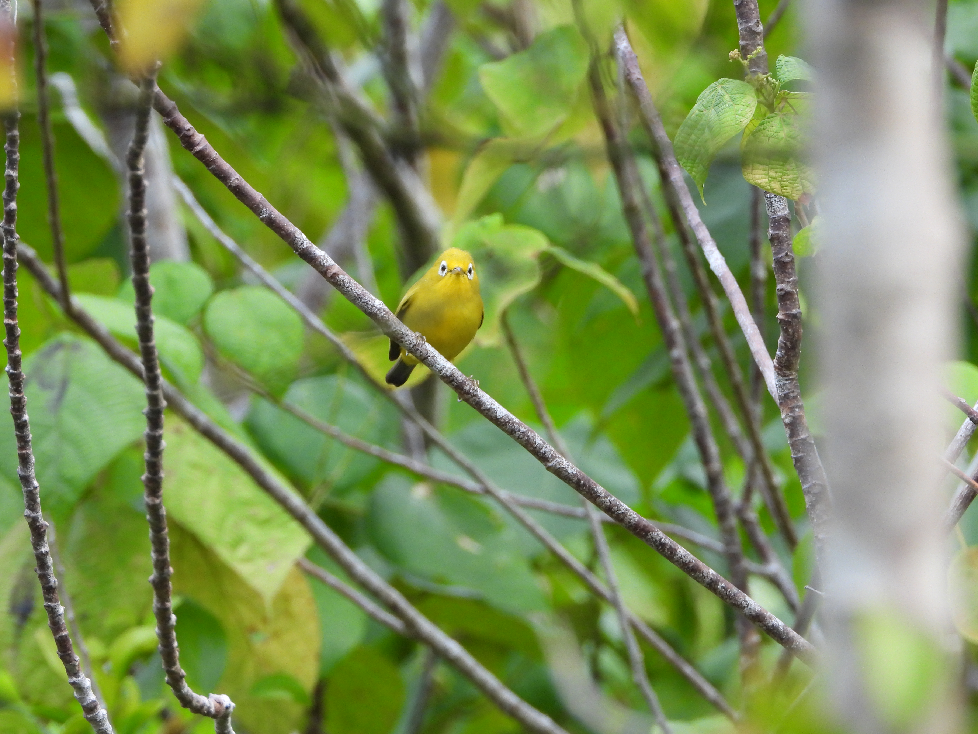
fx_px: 19777
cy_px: 367
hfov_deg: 2.8
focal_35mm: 700
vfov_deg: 2.1
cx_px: 489
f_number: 5
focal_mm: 126
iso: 400
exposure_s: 1/125
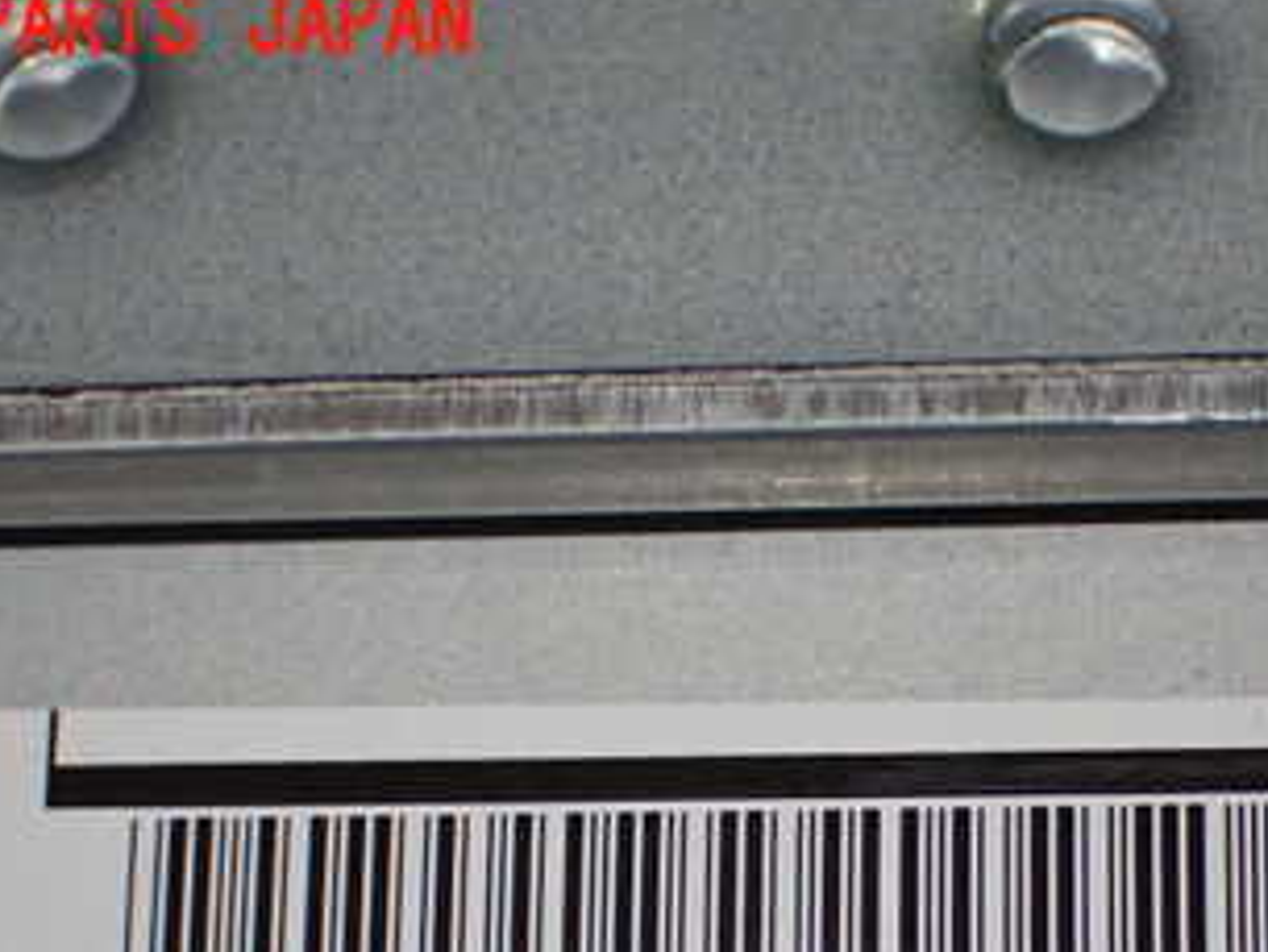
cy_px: 910
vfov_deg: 12.0
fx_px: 4471
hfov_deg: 16.1
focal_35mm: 122
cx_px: 965
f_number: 3.6
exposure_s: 1/250
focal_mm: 11.09
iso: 800
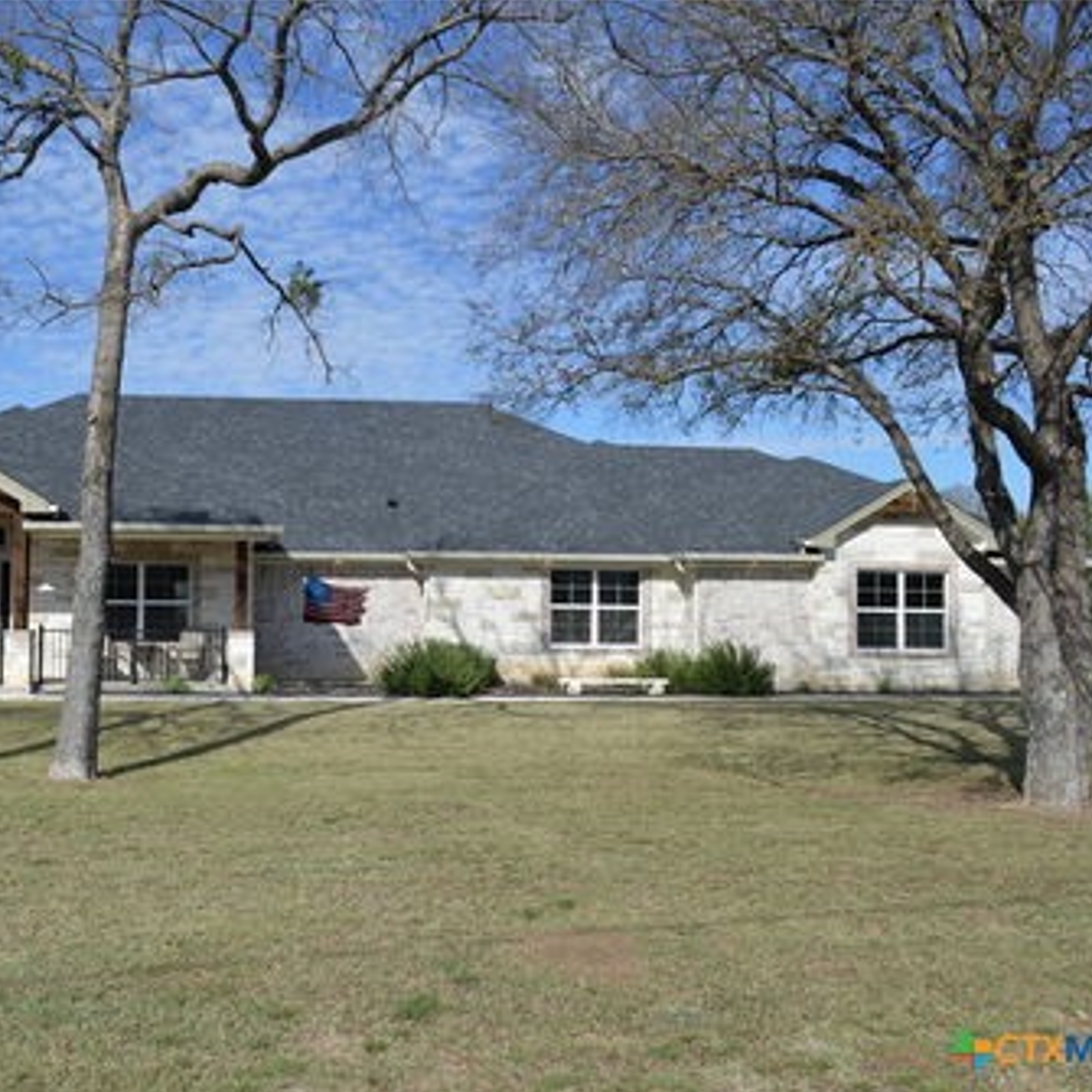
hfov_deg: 46.2
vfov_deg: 47.2
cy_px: 551
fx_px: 1249
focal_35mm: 35
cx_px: 336
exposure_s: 1/320
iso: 100
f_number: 8
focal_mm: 18
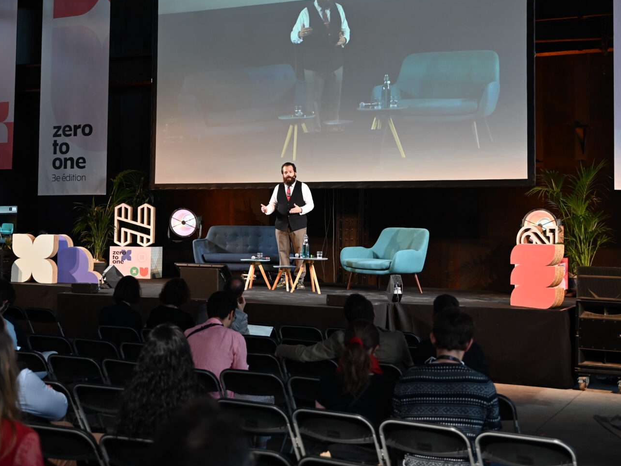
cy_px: 181
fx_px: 933
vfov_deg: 28.0
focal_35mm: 52
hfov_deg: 36.8
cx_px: 306
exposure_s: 1/125
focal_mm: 36
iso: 720
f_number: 2.8
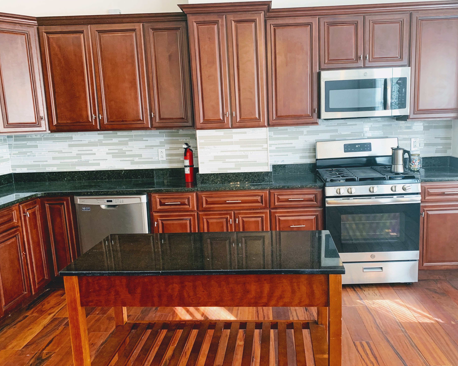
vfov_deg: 51.5
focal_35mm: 28
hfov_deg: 62.1
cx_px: 250
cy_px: 184
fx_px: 380
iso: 80
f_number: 1.8
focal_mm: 4.25
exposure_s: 1/60
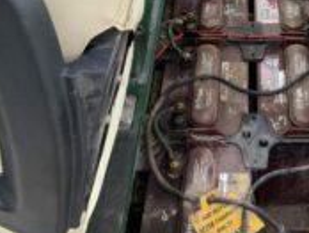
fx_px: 536
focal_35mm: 60
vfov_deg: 23.9
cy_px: 34
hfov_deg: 31.1
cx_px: 261
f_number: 1.8
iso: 40
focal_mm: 3
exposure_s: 1/122
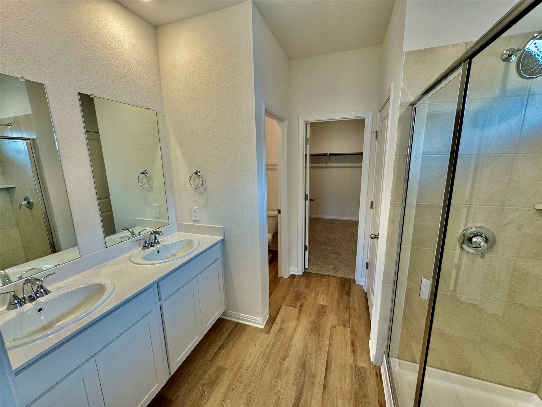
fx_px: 219
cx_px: 271
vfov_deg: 85.7
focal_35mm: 14
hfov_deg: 102.1
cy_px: 204
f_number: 2.2
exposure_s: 1/120
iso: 125
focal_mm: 2.22
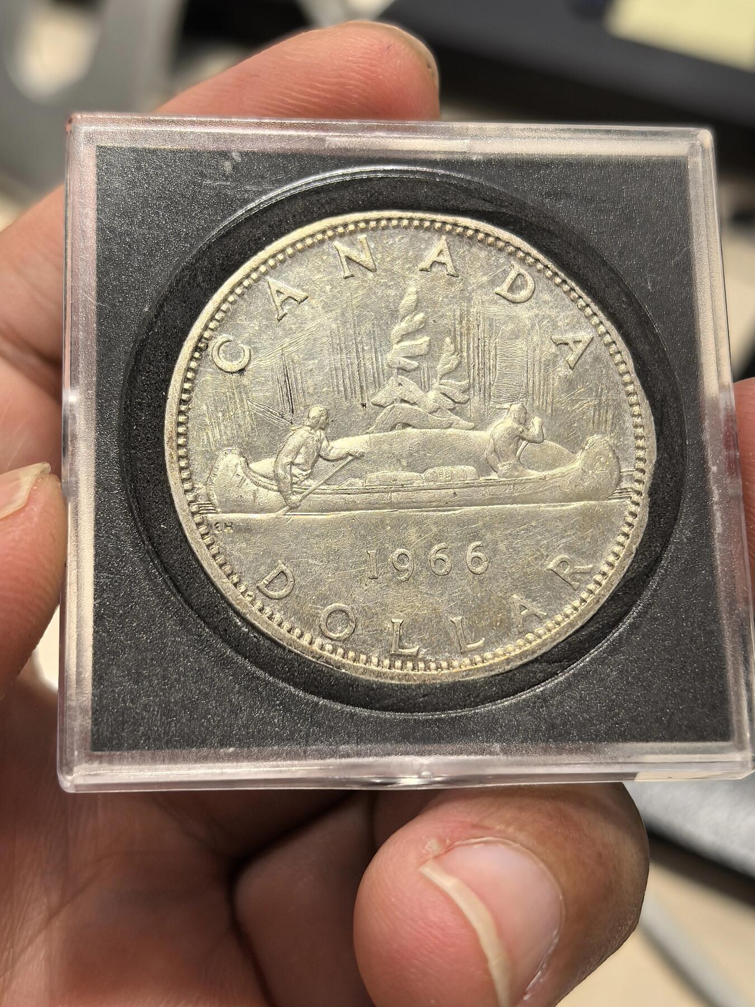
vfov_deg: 35.5
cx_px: 378
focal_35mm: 54
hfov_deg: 27.0
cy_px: 504
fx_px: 1570
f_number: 2
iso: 250
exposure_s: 1/100
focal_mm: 6.98
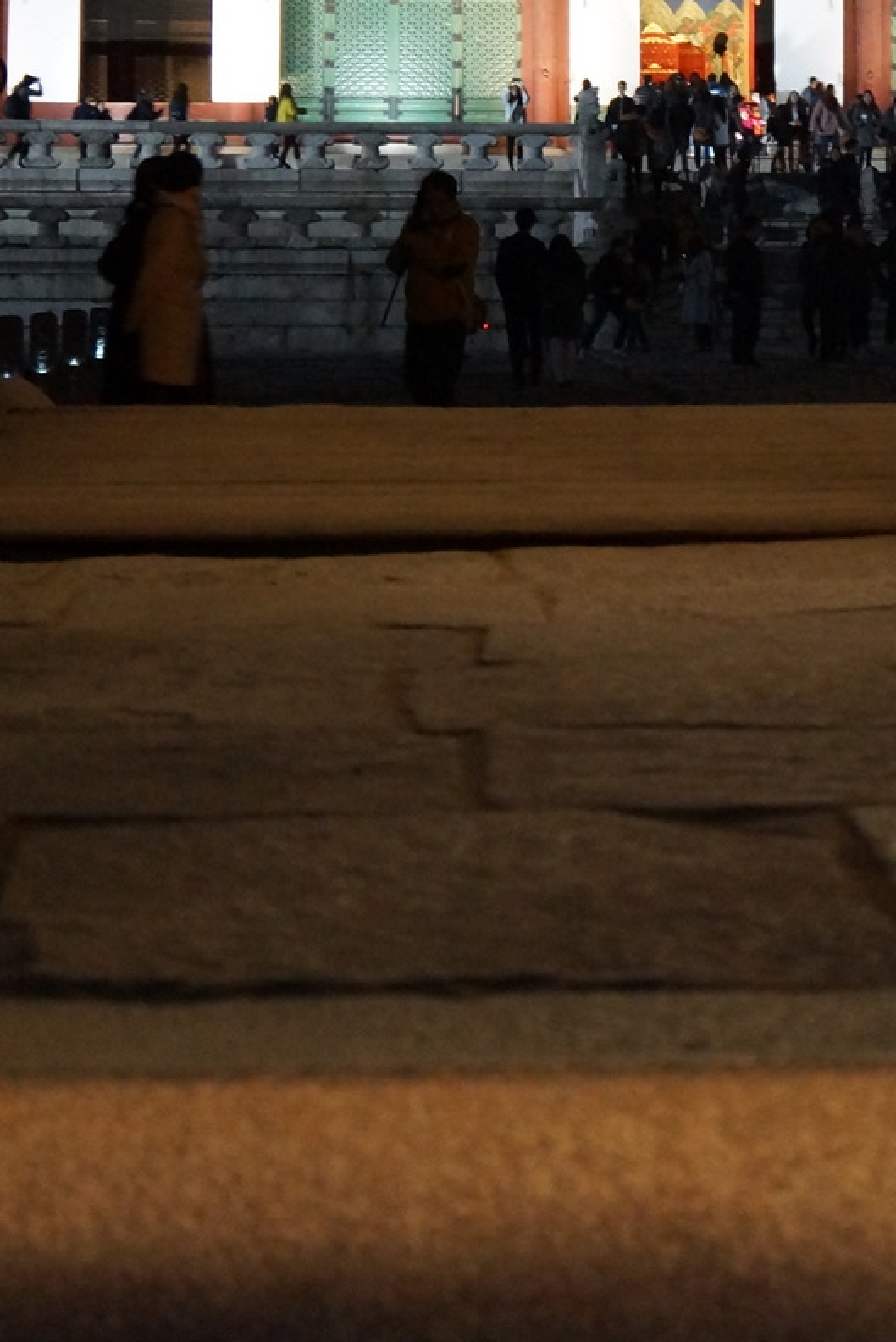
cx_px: 738
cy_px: 132
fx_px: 3952
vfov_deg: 18.9
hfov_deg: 12.9
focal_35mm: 106
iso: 1600
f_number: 2.8
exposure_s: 1/20
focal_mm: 28
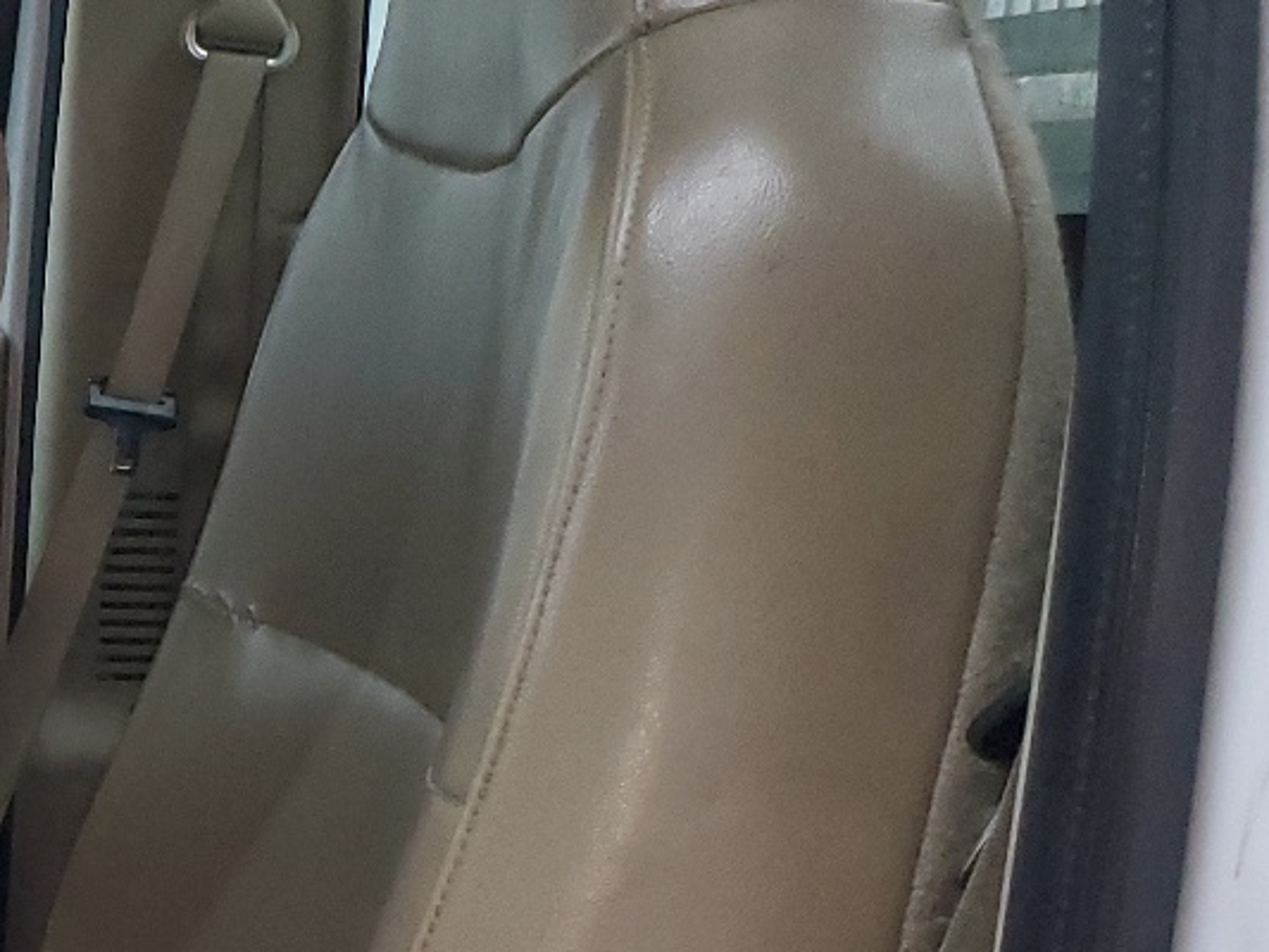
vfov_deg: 18.4
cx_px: -493
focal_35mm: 78
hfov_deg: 21.9
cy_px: 938
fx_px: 2860
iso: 358
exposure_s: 1/60.2
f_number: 1.5
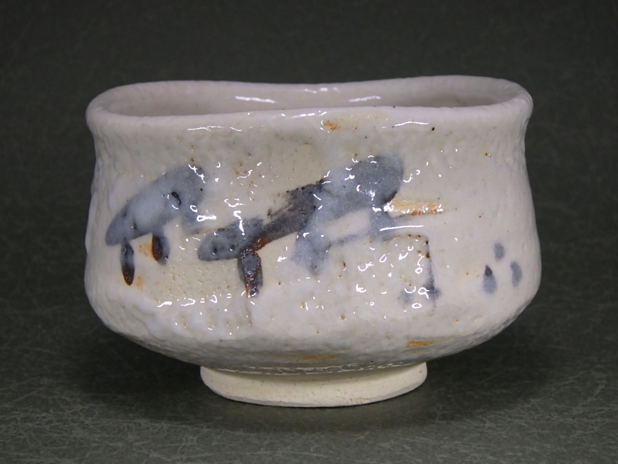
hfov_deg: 20.9
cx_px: 309
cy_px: 232
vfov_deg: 15.7
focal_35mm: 94
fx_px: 1678
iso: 400
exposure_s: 1/60
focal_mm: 16.7
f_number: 5
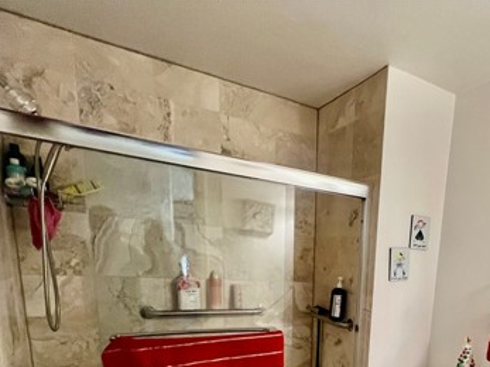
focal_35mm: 24
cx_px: 387
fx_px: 340
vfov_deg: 50.0
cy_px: 335
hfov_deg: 65.6
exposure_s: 1/60
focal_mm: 1.57
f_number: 1.8
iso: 400
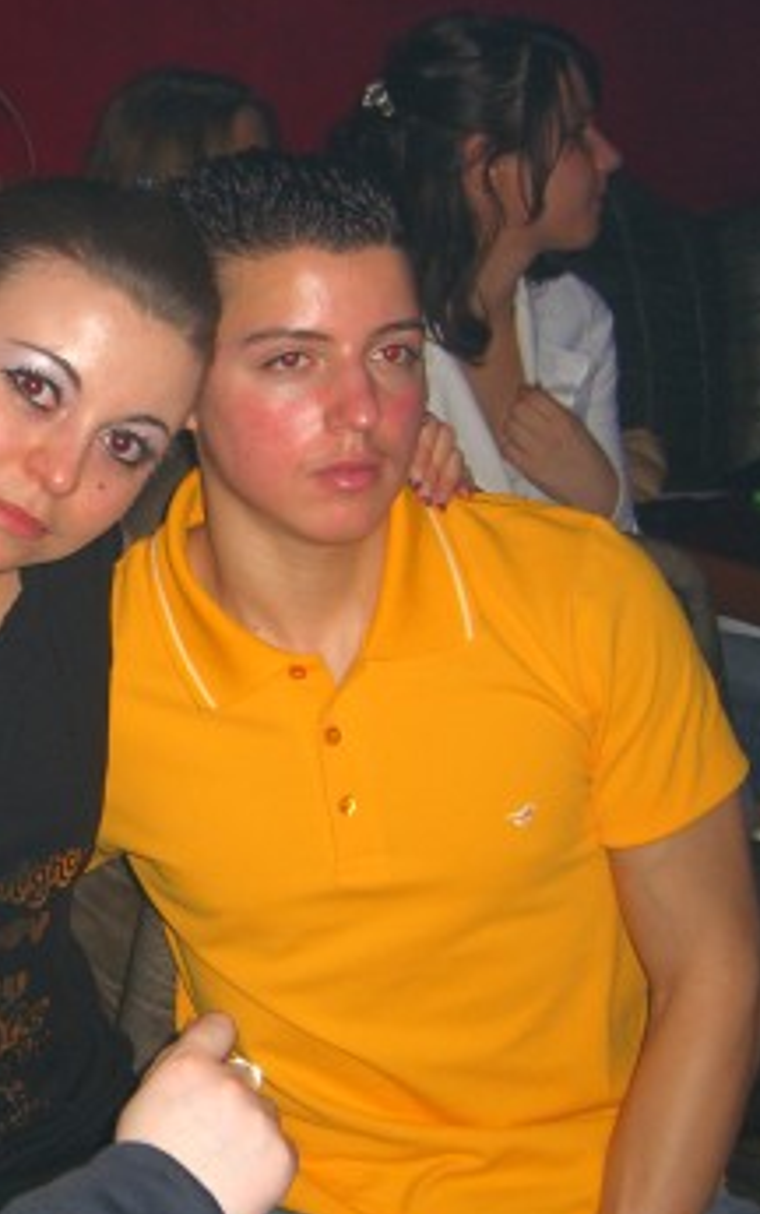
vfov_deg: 29.3
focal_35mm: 70
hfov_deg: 18.1
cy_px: 707
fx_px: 2317
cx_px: -18
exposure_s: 1/60
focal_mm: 7.9
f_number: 2.8
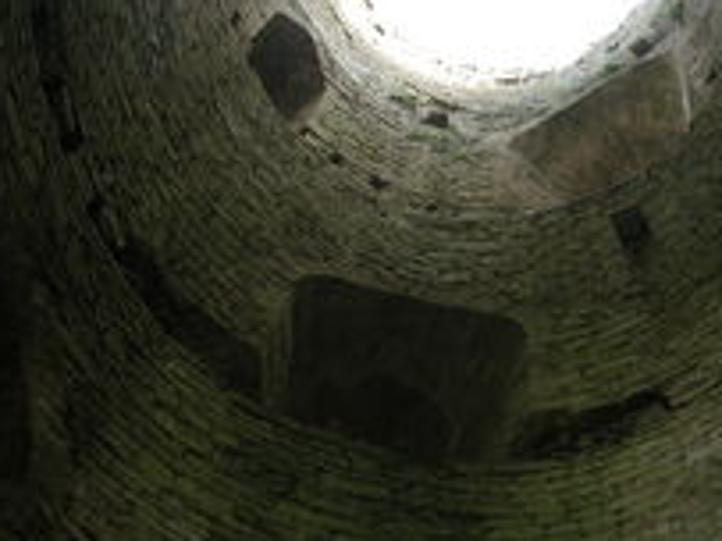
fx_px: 1438
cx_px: 494
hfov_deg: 28.0
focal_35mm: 69
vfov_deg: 21.3
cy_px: 267
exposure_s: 1/56.8
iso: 100
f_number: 2.8
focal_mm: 8.9
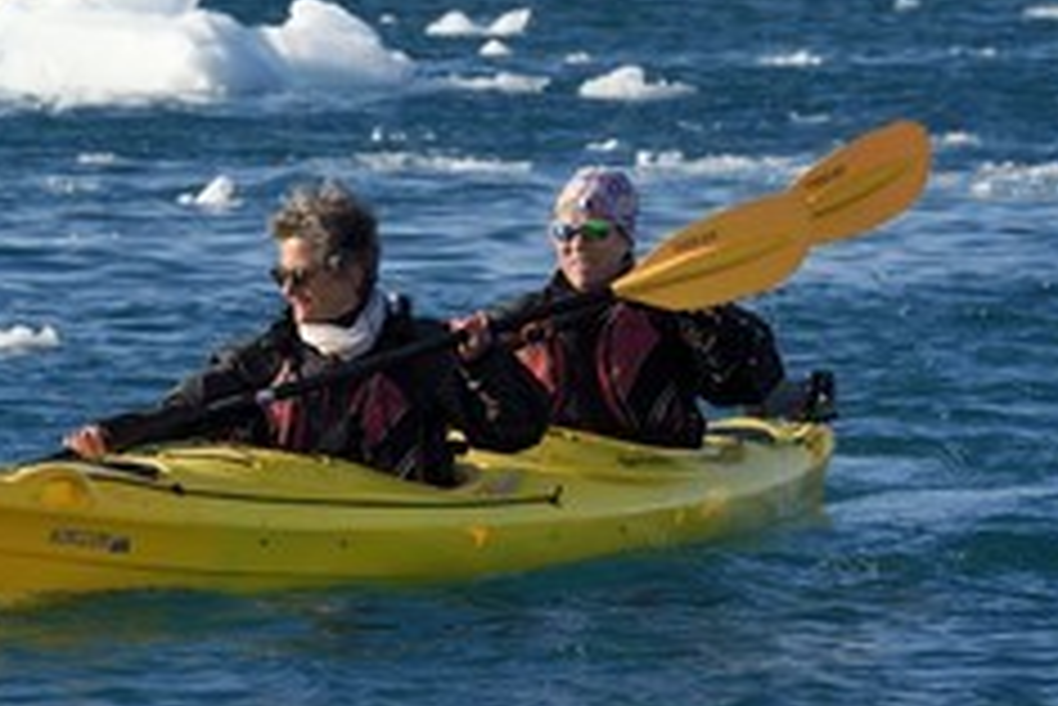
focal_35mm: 357
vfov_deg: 3.9
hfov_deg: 5.8
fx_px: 10498
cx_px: 266
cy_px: 211
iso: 400
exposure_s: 1/1000
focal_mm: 200
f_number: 9
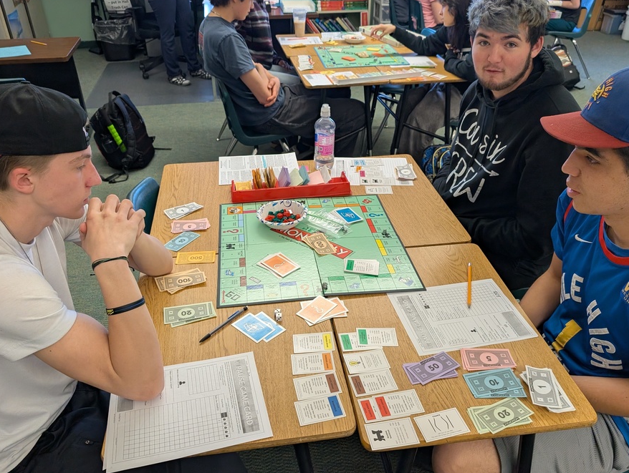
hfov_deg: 63.4
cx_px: 325
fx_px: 509
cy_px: 231
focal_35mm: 28
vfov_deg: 49.8
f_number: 1.68
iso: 478
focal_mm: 6.9
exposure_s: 1/193
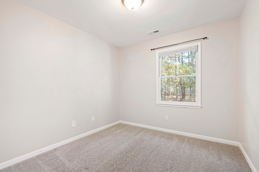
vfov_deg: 77.3
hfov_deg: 100.4
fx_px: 108
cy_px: 86
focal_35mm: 15
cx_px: 130
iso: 100
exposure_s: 1
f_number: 8
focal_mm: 10
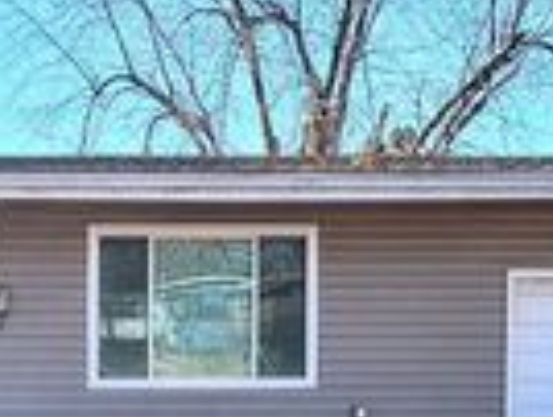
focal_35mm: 97
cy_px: 411
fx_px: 1552
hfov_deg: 19.7
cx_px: 21
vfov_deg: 15.0
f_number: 1.8
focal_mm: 5.4
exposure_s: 1/1205
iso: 40
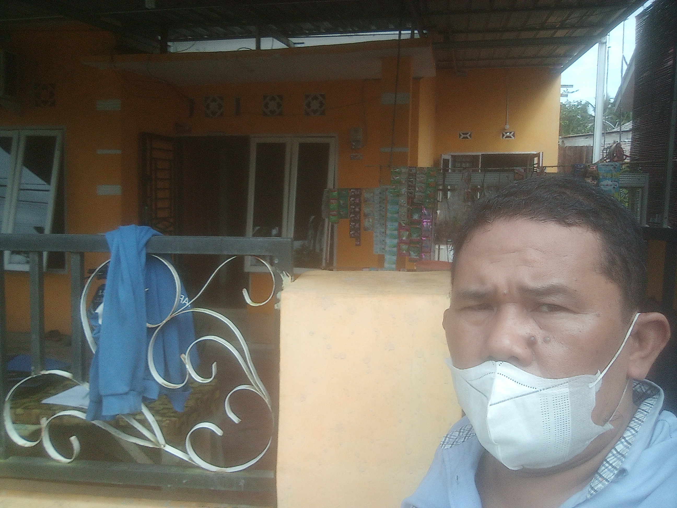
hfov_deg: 63.4
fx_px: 548
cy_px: 254
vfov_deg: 49.7
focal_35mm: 28
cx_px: 338
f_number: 2
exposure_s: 1/295
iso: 101
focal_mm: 2.64
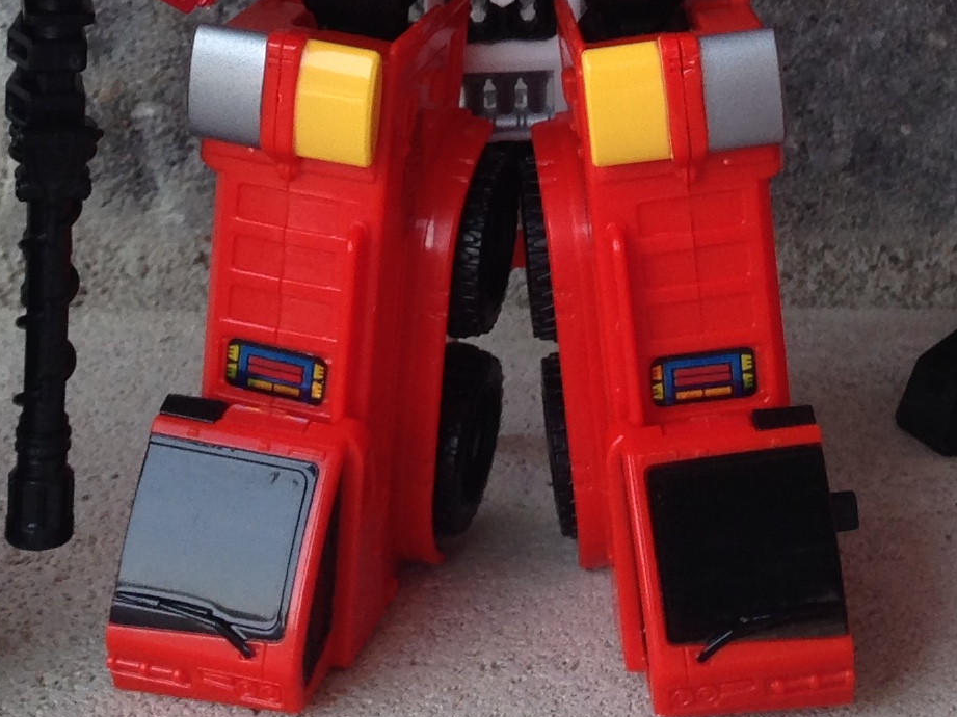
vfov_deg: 12.1
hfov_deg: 16.8
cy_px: -360
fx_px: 3233
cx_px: 617
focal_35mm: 117
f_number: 2.4
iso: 50
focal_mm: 4.12
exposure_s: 1/225
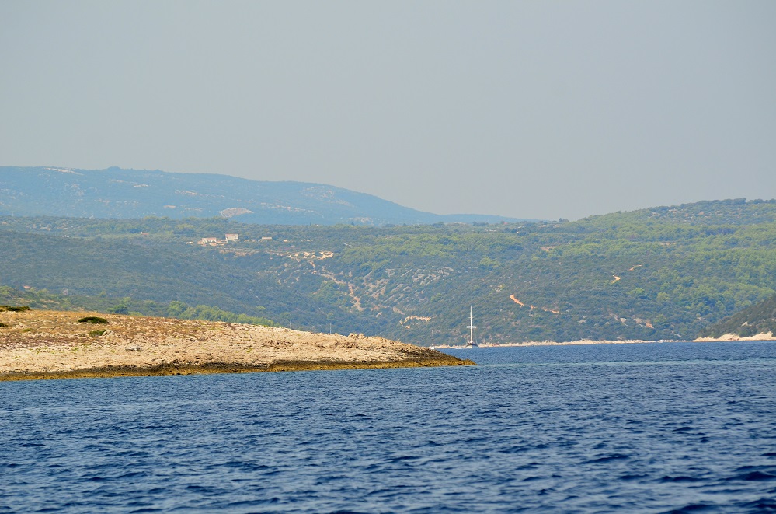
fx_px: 5484
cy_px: 257
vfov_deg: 5.4
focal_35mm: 255
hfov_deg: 8.1
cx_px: 388
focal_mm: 170
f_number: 5.6
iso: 400
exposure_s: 1/2000
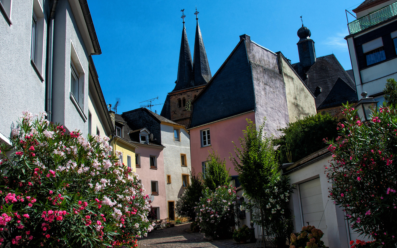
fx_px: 400
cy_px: 124
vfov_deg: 34.4
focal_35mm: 37
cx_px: 199
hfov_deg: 52.8
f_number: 8
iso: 100
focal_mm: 24
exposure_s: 1/500
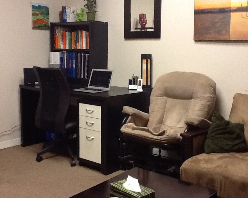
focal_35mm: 34
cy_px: 98
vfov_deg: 43.4
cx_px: 121
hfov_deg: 52.8
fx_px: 250
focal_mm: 2.03
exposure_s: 1/30
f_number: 2.4
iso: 250
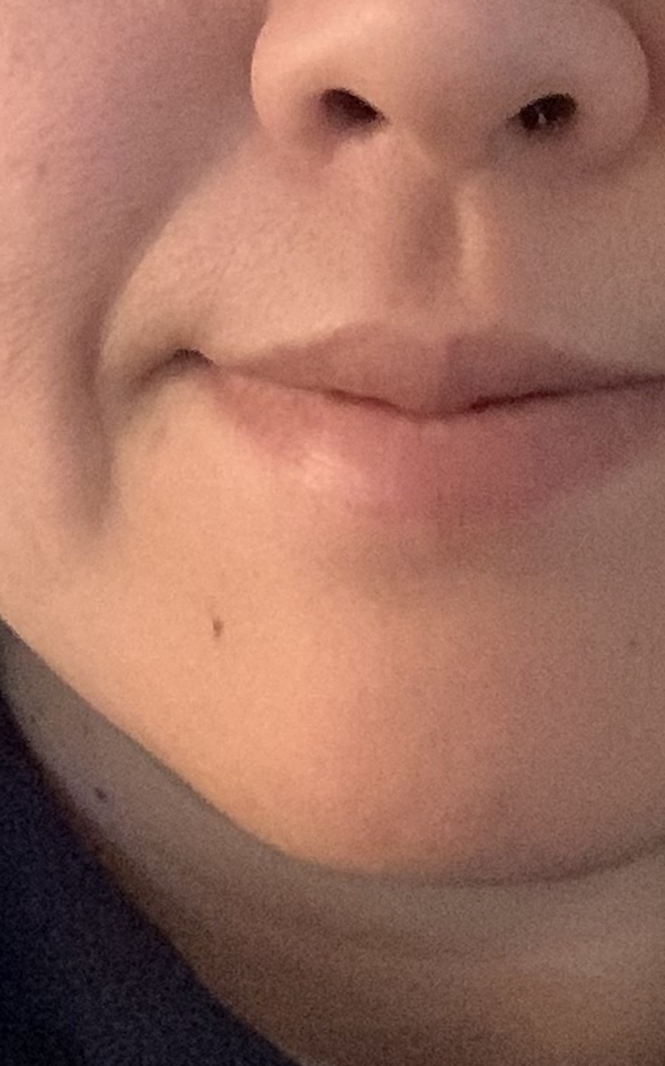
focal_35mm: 129
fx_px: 3743
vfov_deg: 15.5
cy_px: -259
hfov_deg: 10.2
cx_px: 289
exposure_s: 1/23
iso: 640
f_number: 2.2
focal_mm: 2.87
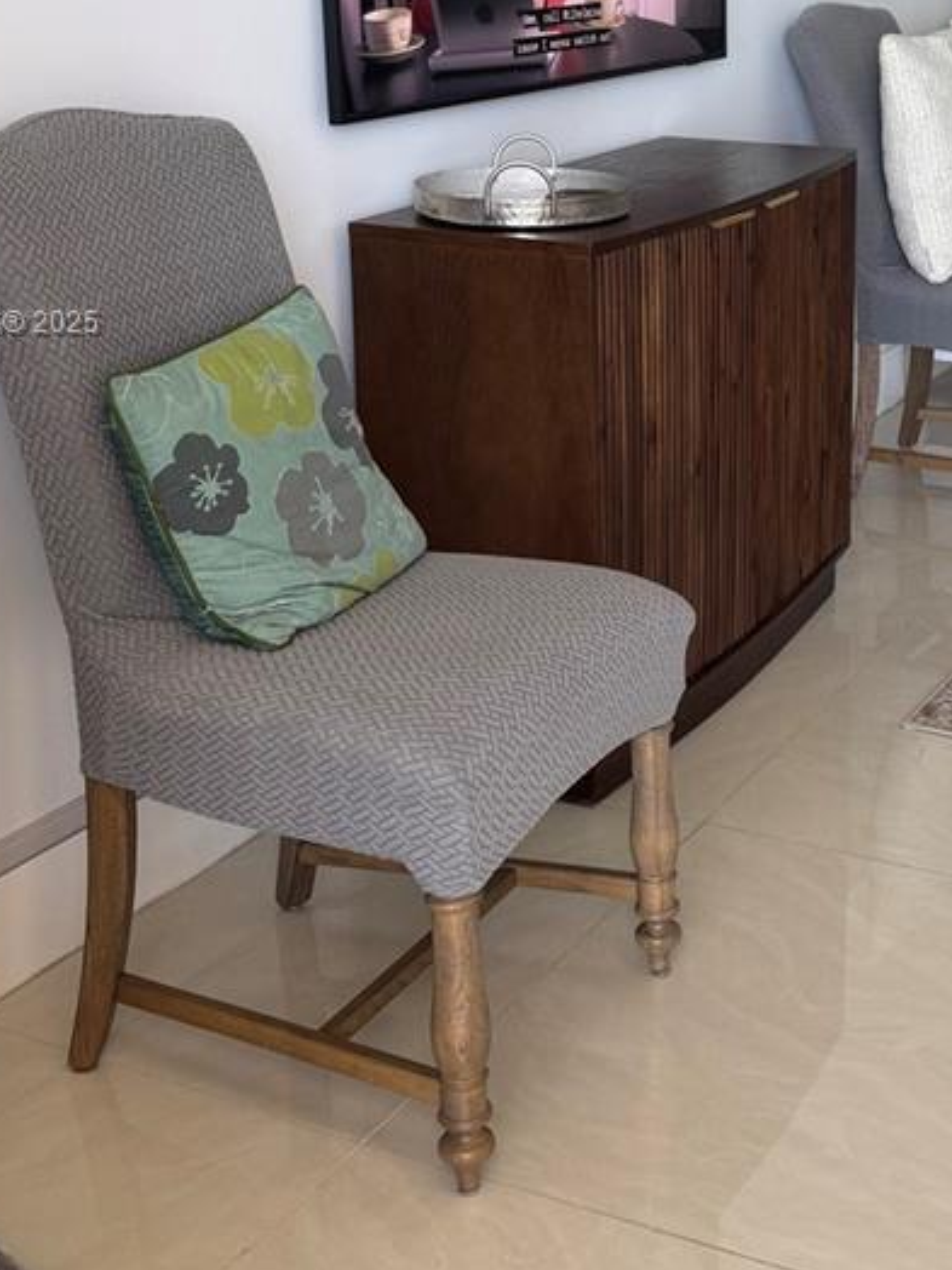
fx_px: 2017
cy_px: 325
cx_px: 746
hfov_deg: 26.1
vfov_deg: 34.2
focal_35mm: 55
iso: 125
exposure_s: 1/121
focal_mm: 6.76
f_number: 1.78
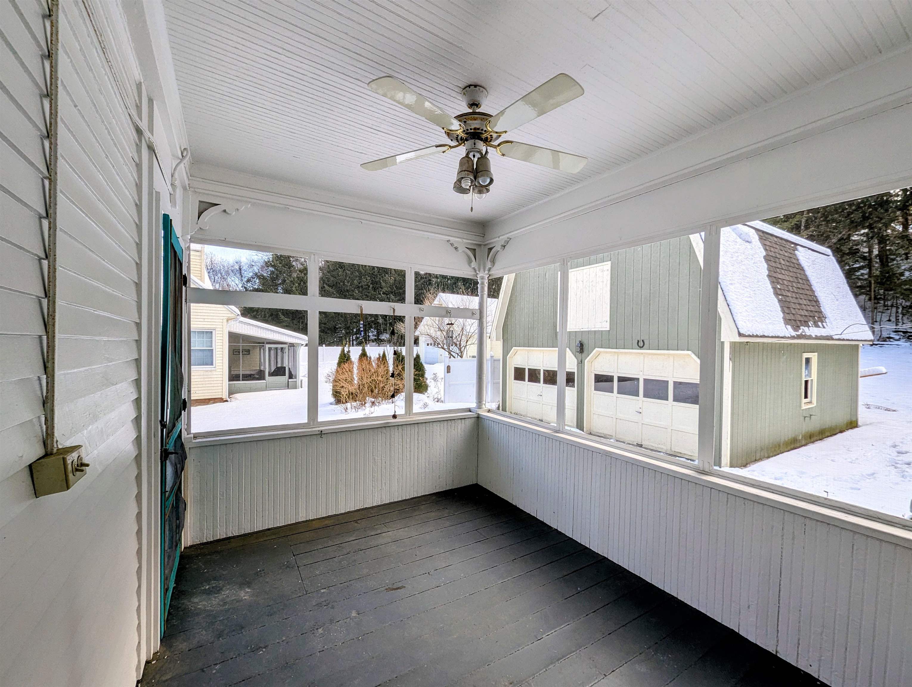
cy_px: 344
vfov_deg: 90.1
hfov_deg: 106.1
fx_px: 343
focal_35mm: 13
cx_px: 456
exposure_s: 1/316
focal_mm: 1.95
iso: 48
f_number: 2.2
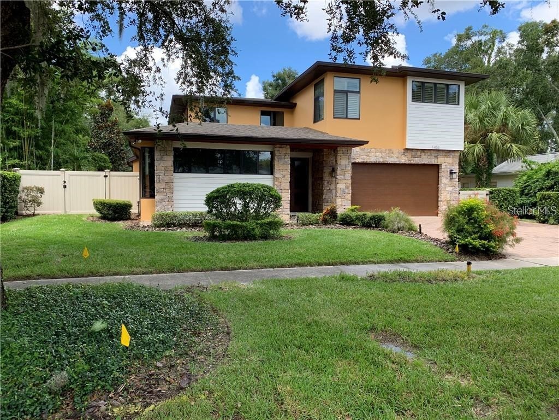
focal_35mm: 26
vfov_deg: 53.1
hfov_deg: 67.3
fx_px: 420
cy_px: 210
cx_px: 280
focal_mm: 4.25
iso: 25
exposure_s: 1/570
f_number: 1.8
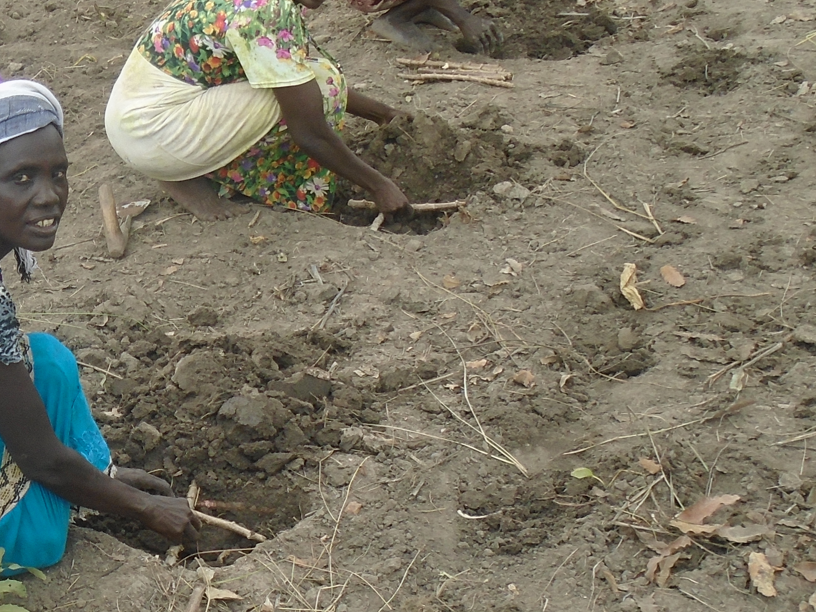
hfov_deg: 30.2
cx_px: 65
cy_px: 422
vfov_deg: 23.9
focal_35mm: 61
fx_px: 1438
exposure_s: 1/400
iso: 100
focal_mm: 4.6
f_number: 3.2
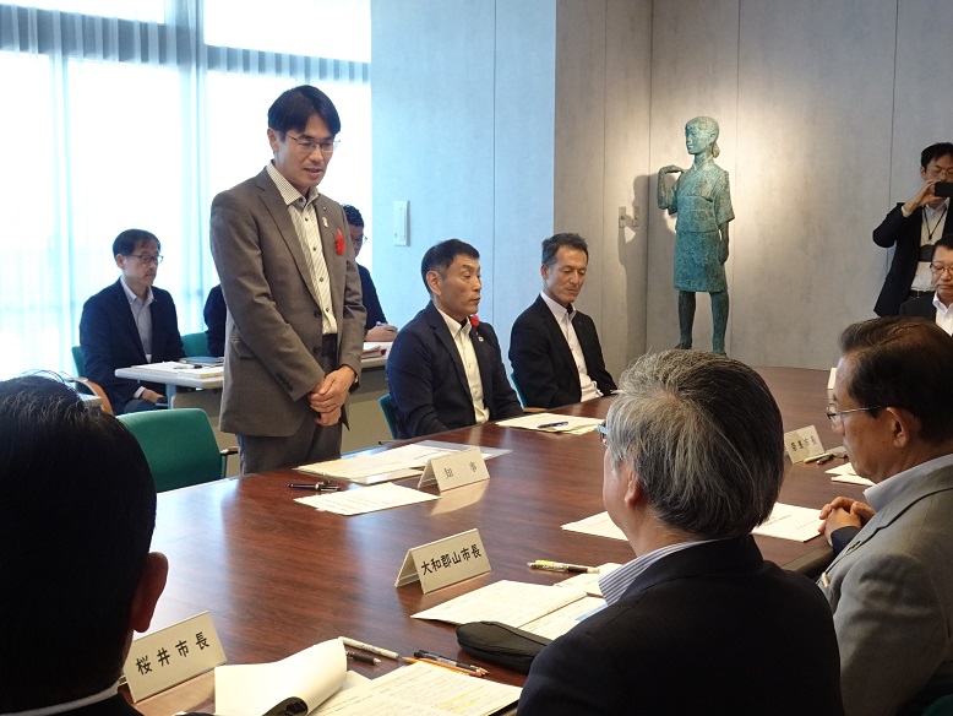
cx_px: 476
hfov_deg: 39.6
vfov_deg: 30.3
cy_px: 358
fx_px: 1322
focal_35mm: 48
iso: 400
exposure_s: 1/50
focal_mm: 7.79
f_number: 4.5
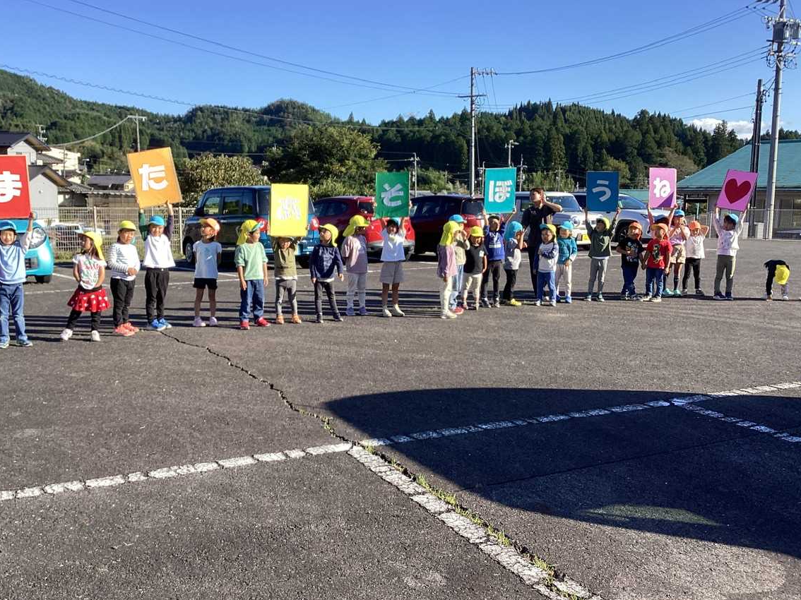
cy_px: 316
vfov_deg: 40.7
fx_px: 810
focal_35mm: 35
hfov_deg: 52.6
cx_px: 365
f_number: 2.4
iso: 25
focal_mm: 3.3
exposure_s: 1/679
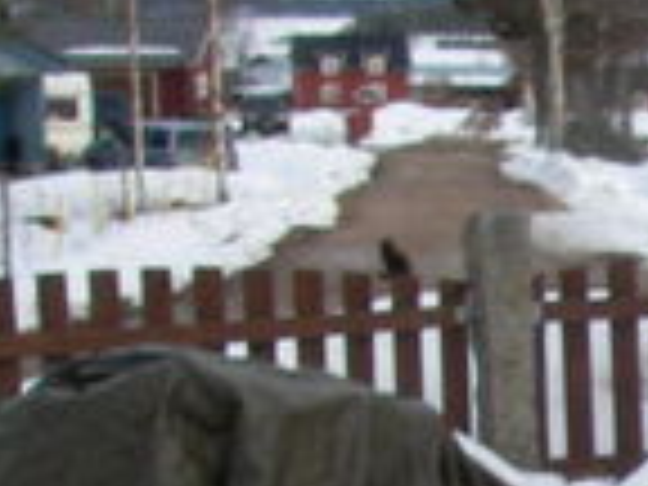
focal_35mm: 169
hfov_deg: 10.8
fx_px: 3164
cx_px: 1215
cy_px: 810
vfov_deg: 8.5
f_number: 6.6
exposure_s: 1/162
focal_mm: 6.3
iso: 50
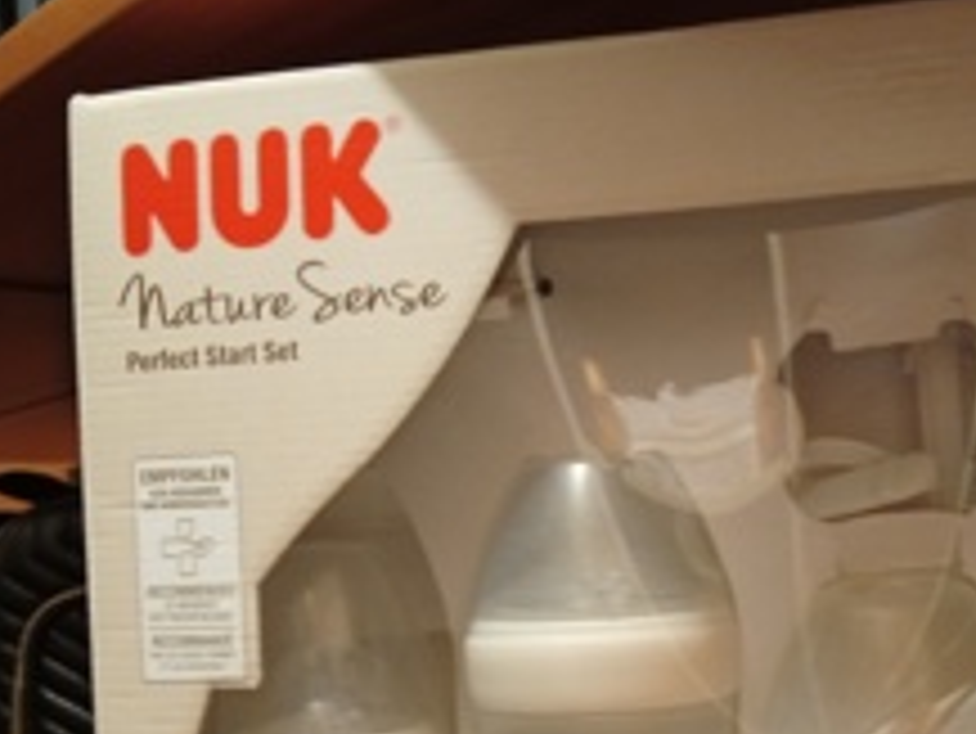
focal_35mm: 48
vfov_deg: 29.4
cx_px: 711
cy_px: 619
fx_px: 1354
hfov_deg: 38.8
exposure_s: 1/16.7
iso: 2037
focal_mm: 3.96
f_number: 1.8
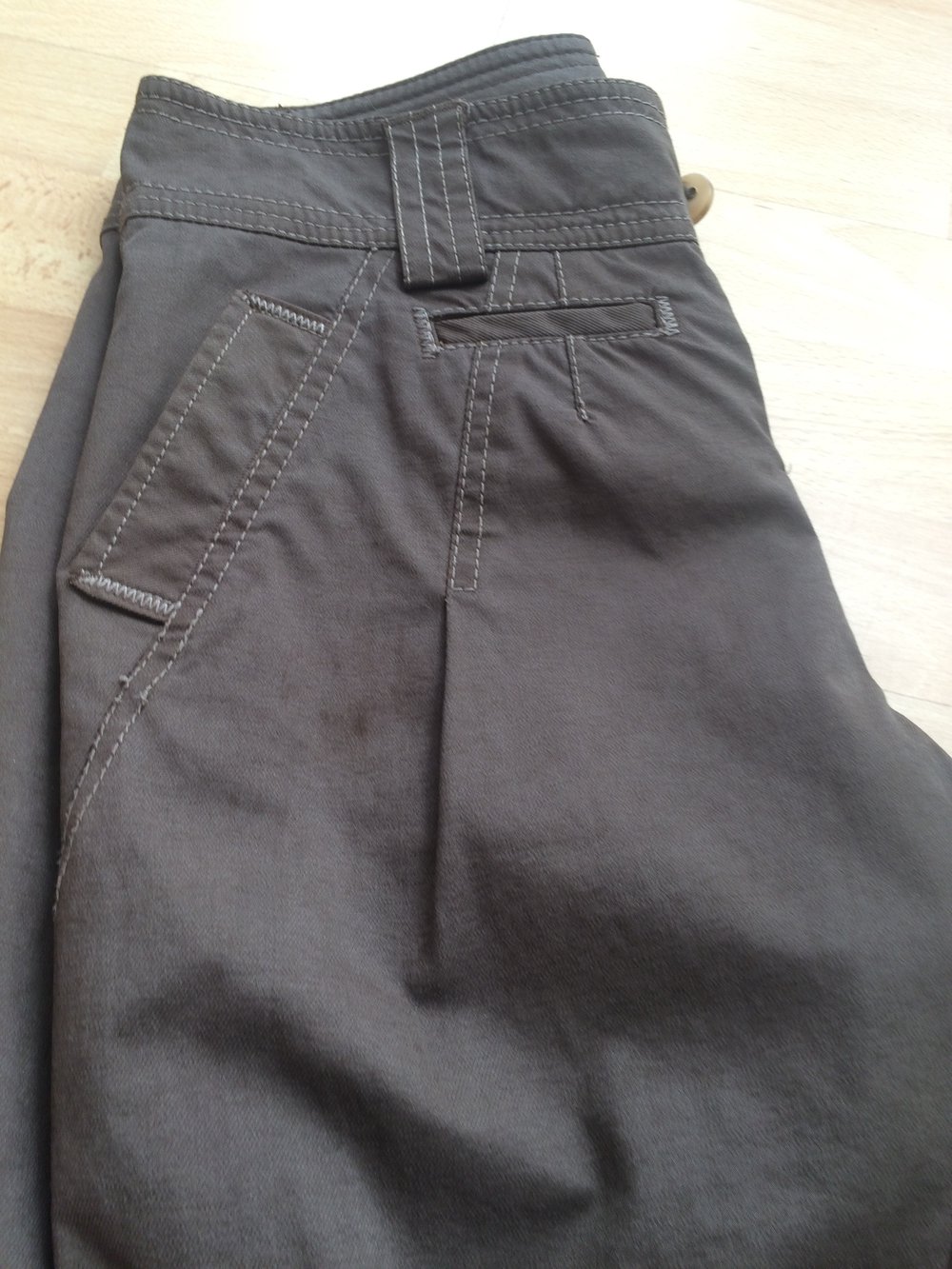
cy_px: 634
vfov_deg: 61.7
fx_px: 1063
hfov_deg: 48.2
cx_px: 476
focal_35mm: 29
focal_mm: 4.15
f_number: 2.2
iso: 40
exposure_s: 1/60
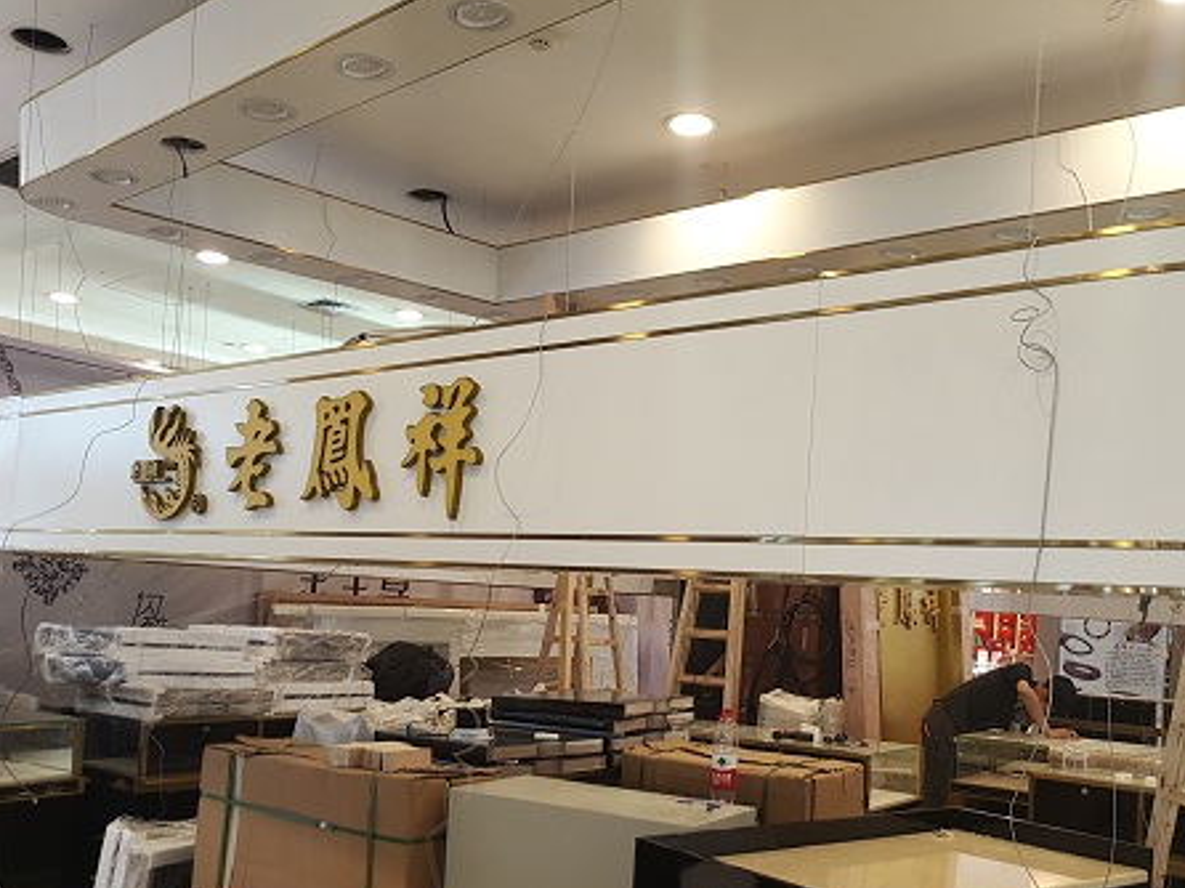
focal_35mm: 40
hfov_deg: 46.8
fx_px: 1369
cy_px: 565
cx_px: 591
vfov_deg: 35.7
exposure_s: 1/33
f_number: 2
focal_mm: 3.75
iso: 80
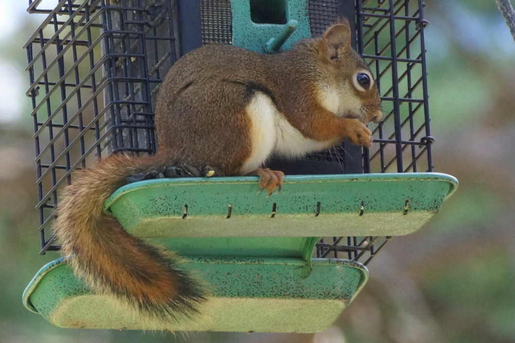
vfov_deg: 3.7
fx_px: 5363
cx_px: 258
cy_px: 172
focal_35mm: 375
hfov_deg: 5.5
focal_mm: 250
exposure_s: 1/160
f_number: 9
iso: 1600
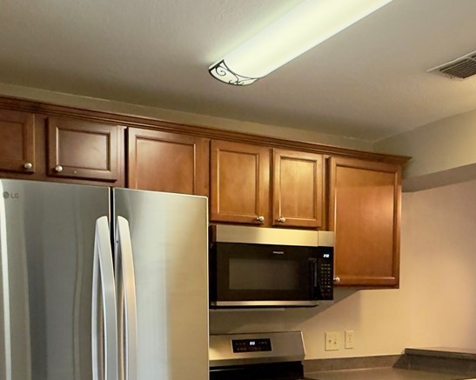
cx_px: 139
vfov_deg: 35.5
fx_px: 563
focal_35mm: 40
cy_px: 327
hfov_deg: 44.8
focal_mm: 2.22
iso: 500
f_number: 2.2
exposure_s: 1/60
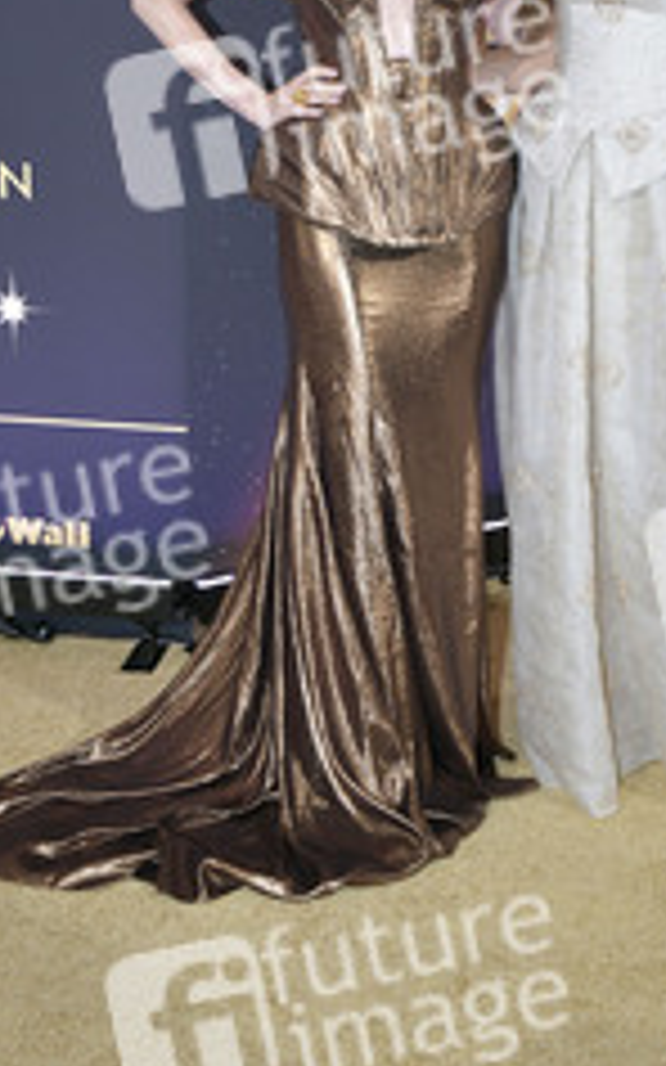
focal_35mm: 55
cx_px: 468
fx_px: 1598
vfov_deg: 36.4
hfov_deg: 23.4
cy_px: 328
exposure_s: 1/200
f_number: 5.6
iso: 1250
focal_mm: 32
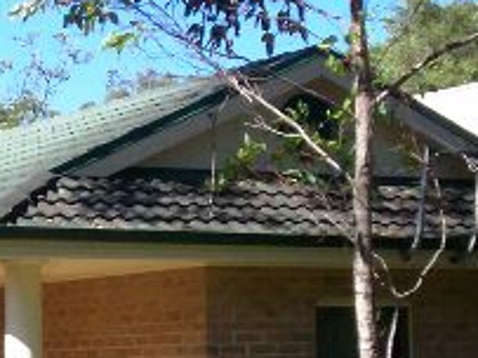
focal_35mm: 142
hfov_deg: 13.5
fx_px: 1960
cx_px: -101
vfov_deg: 10.3
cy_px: 370
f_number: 4.5
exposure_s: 1/418
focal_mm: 5.9
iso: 100
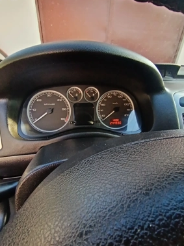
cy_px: 126
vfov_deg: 87.8
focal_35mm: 18
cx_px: 94
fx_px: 128
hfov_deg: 71.5
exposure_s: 1/50
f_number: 2.2
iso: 436
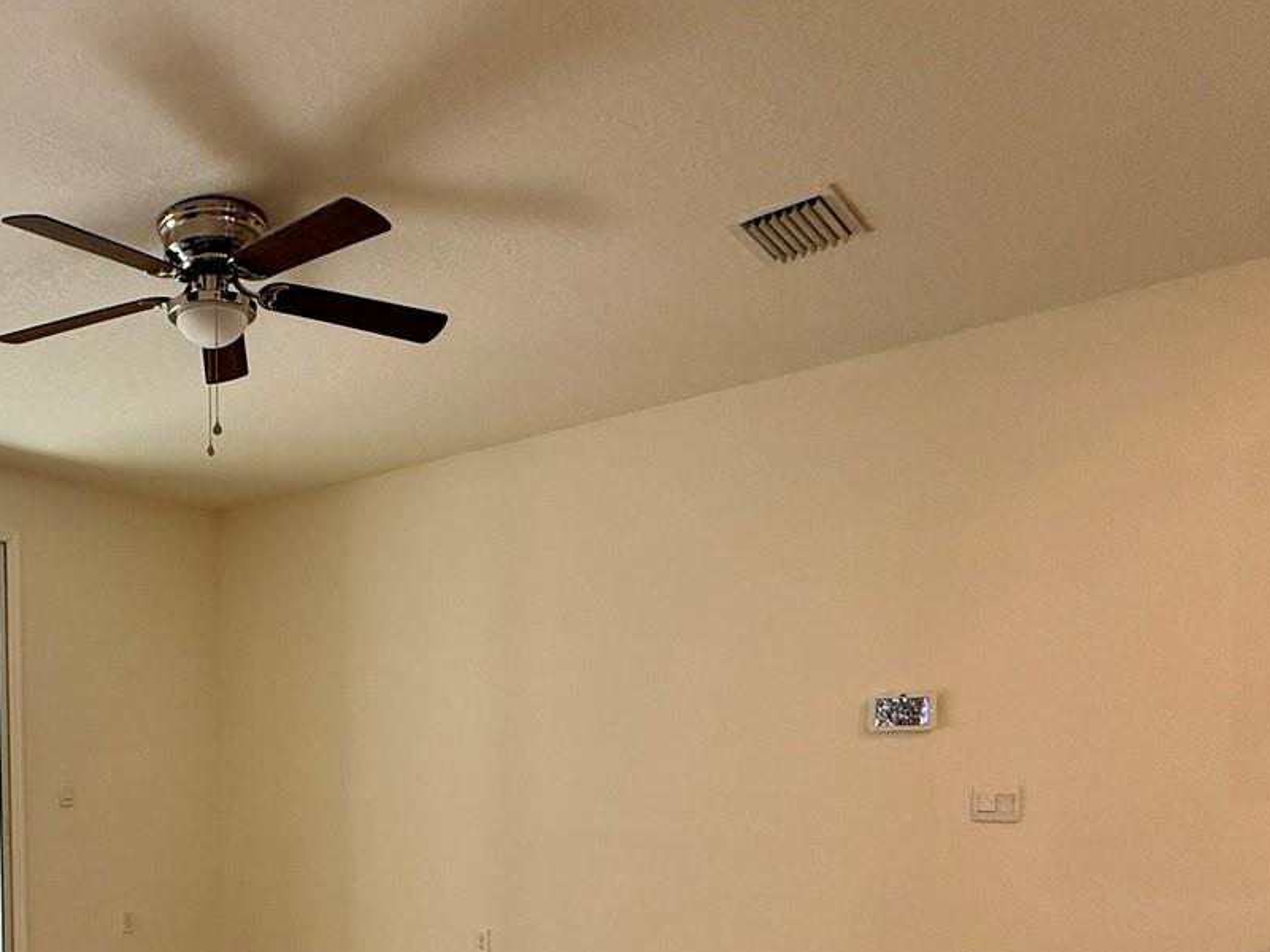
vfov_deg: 46.4
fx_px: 1027
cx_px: 200
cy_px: 798
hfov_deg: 57.2
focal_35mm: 28
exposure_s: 1/120
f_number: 2.2
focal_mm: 2.22
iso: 200
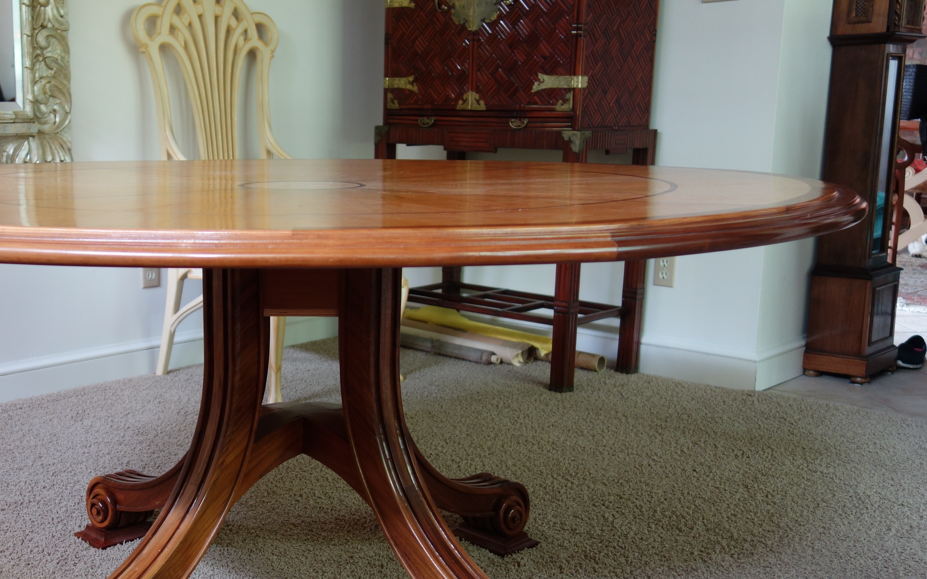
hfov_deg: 43.3
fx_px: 1137
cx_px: 266
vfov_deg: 28.5
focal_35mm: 45
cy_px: 353
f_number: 1.8
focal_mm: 10.4
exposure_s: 1/30
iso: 160
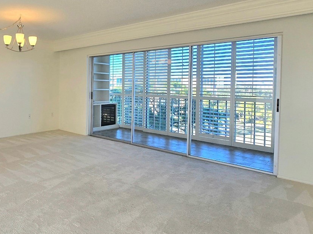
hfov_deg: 63.2
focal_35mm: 25
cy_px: 93
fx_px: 226
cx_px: 61
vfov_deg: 54.5
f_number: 2.2
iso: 50
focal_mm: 2.2
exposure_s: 1/250
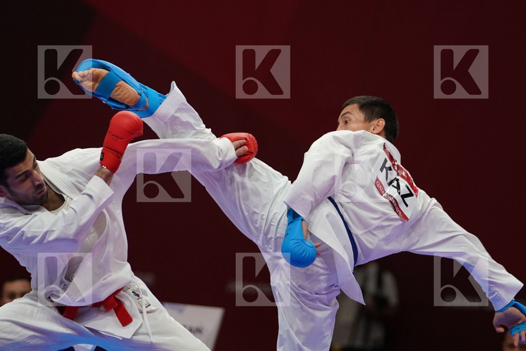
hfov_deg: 5.8
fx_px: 5230
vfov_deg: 3.8
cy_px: 176
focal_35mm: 358
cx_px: 263
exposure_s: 1/1000
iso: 2500
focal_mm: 239
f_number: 4
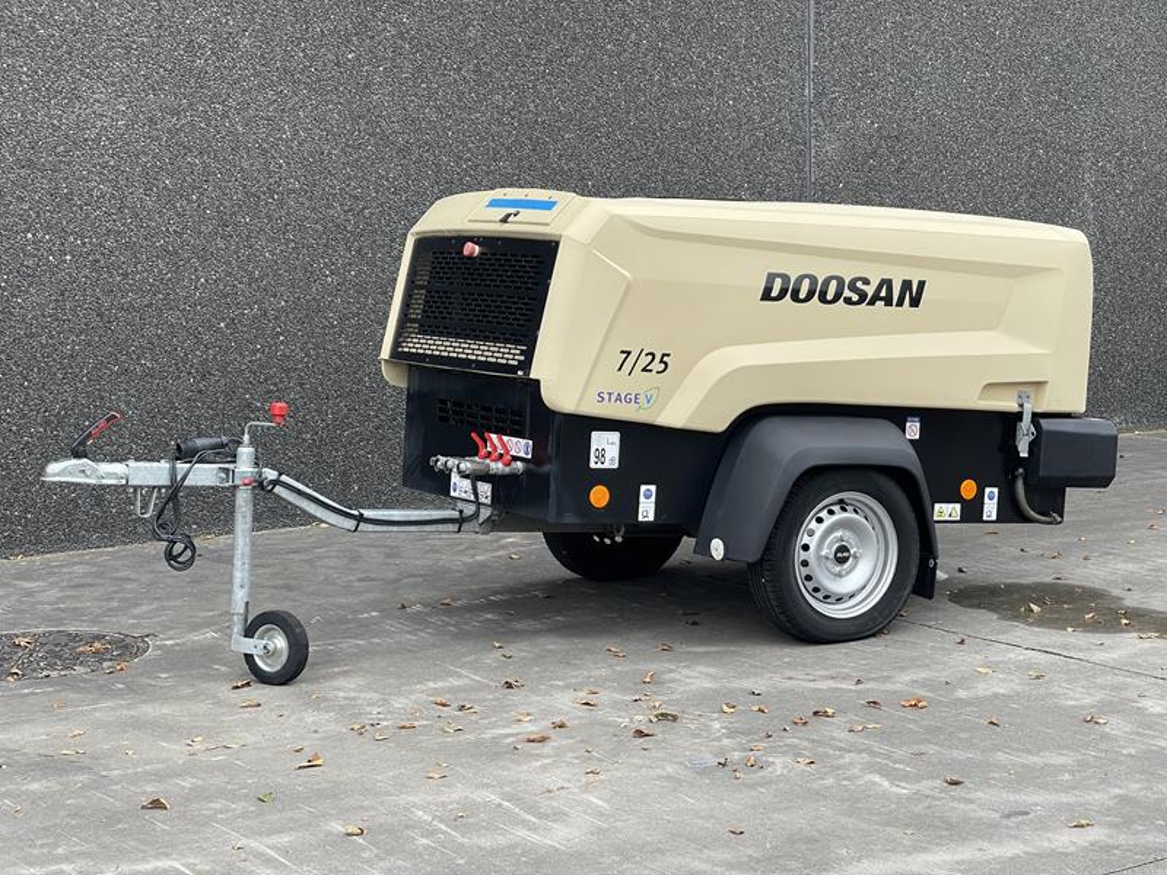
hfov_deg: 30.3
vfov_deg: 22.9
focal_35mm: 64
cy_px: 438
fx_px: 2158
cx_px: 584
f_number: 2.2
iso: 20
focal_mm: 7.5
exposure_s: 1/109
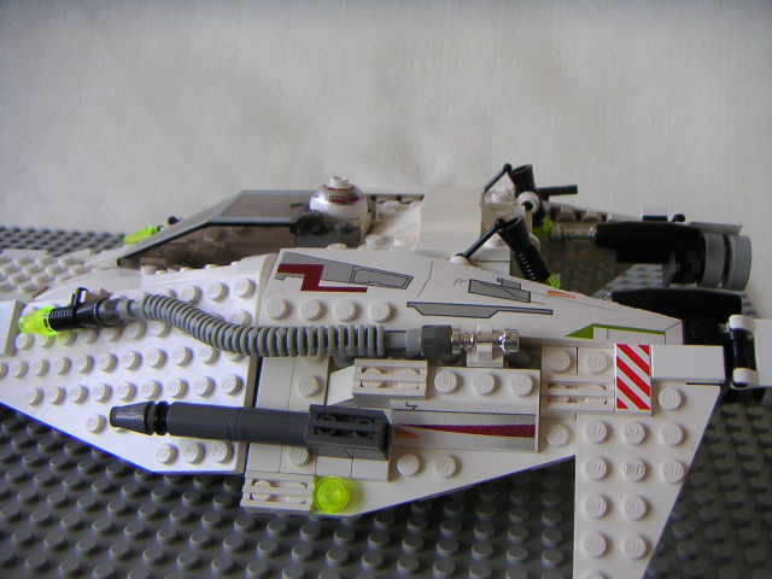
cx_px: 386
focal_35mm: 37
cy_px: 290
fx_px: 825
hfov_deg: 50.1
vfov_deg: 38.7
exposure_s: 1/90
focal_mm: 4.8
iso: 64
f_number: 2.8
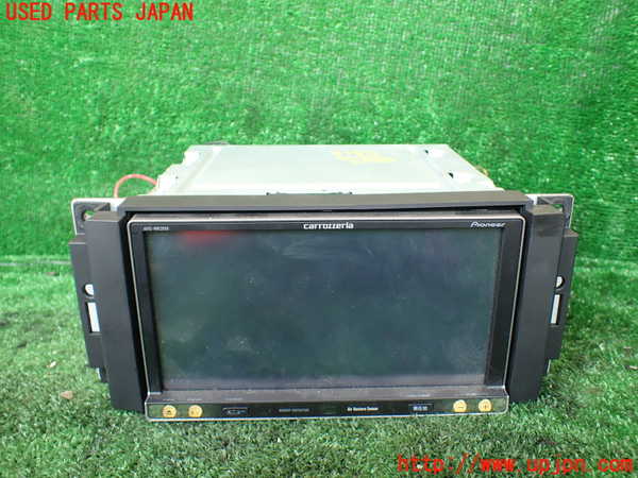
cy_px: 239
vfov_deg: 46.8
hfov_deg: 60.0
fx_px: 553
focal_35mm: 30
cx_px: 319
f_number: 2.3
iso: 200
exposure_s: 1/125
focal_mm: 5.4
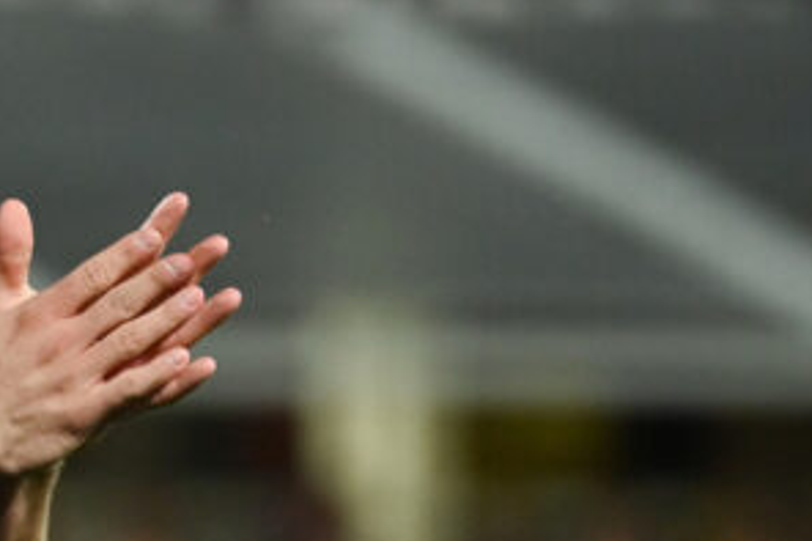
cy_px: 420
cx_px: -80
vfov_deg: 1.3
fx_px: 23602
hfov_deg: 2.0
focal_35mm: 1047
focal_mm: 310
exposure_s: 1/1600
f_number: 4
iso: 2000
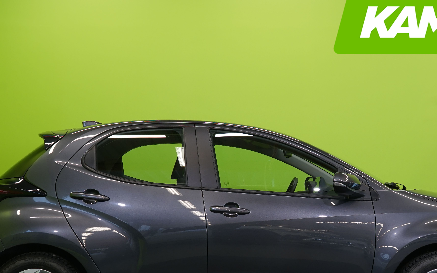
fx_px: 738
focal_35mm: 62
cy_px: 213
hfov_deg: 32.9
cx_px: 241
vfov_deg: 20.7
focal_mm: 36
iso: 400
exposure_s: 1/30
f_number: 6.3
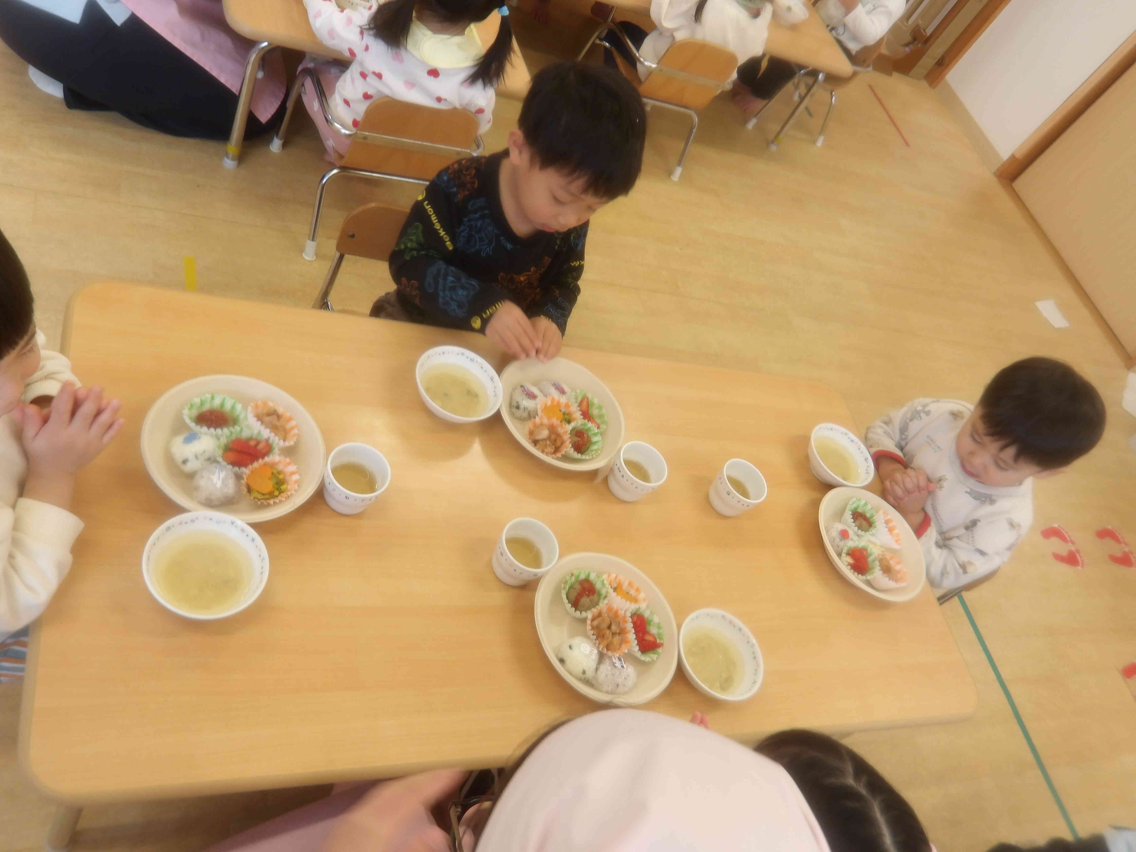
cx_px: 568
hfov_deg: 65.3
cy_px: 426
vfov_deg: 51.4
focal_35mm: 27
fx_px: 886
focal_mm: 4.9
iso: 100
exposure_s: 1/48
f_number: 3
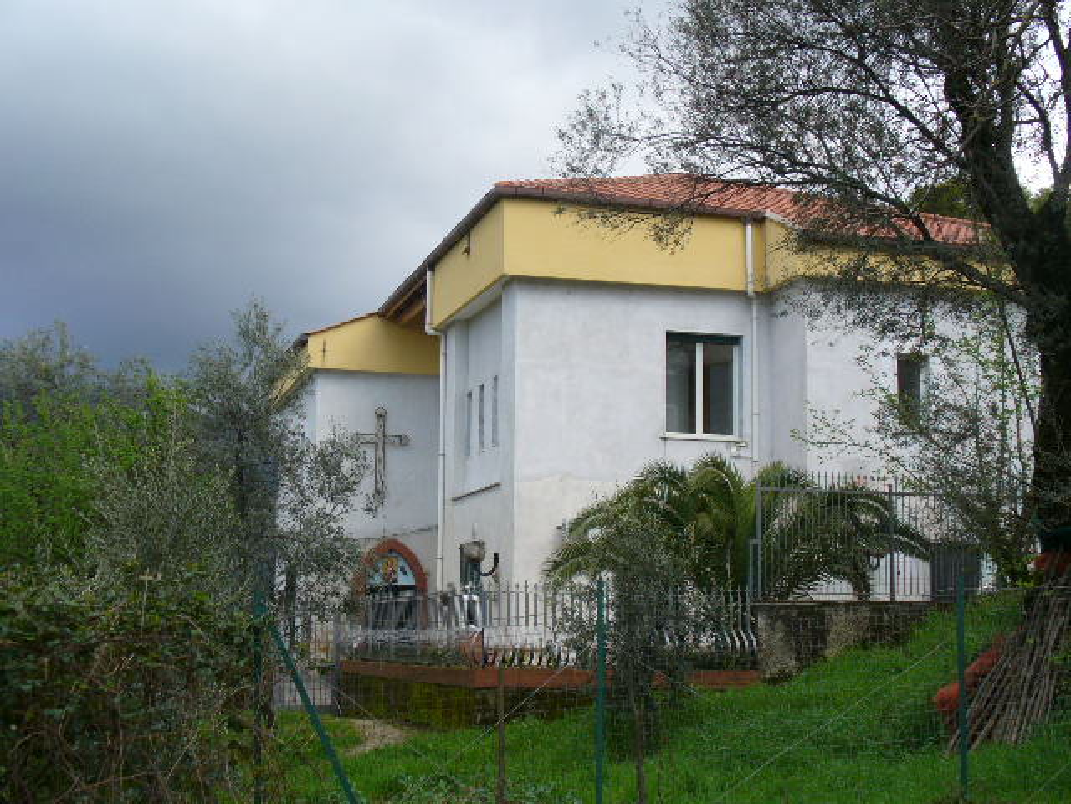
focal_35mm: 54
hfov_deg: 35.5
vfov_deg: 27.0
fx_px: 1671
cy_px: 402
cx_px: 536
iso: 80
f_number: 6.2
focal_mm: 8.9
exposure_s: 1/200
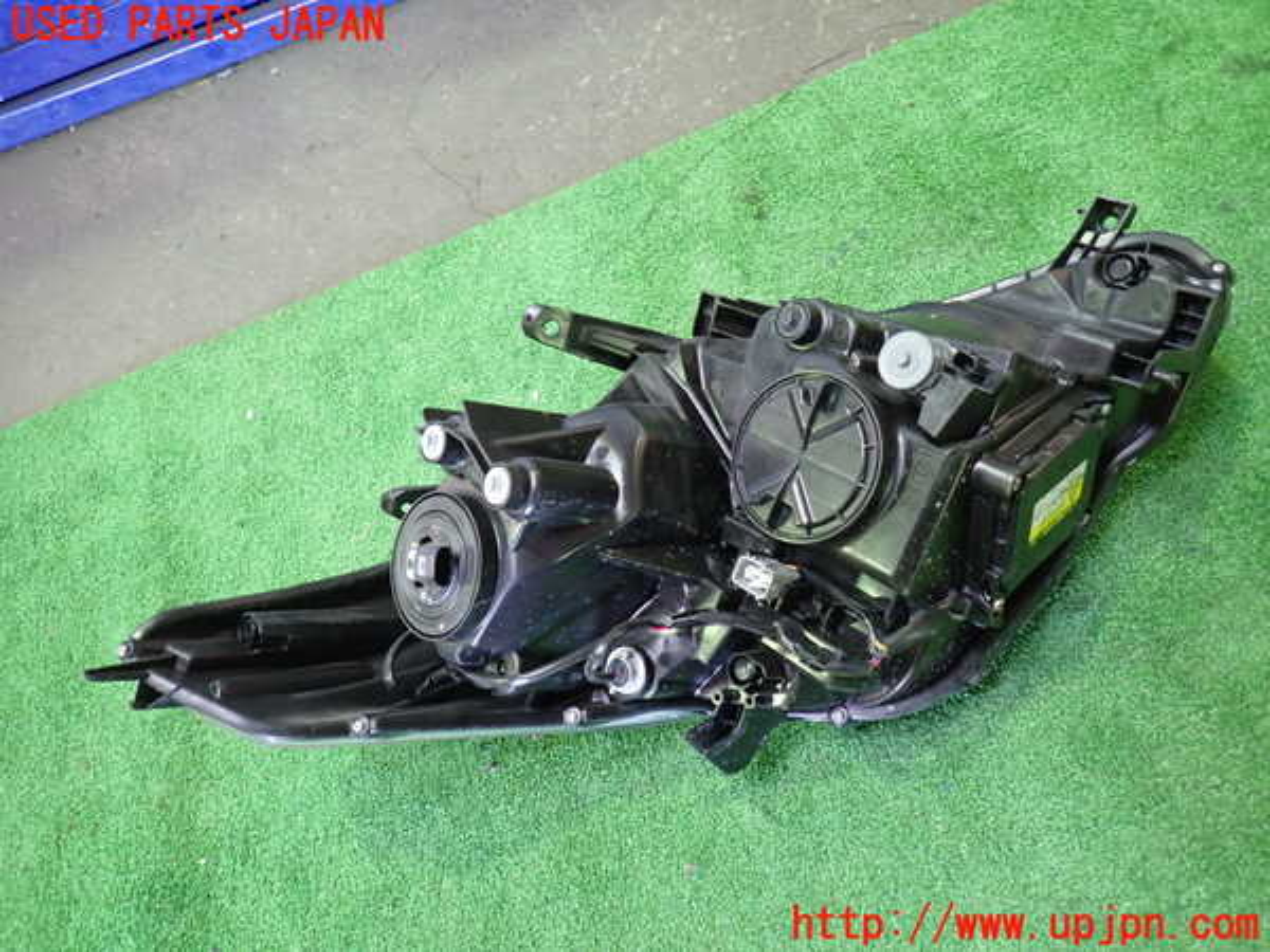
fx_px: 917
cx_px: 635
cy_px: 476
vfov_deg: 54.9
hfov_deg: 69.4
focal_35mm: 25
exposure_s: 1/30
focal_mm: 4.5
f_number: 2
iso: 500
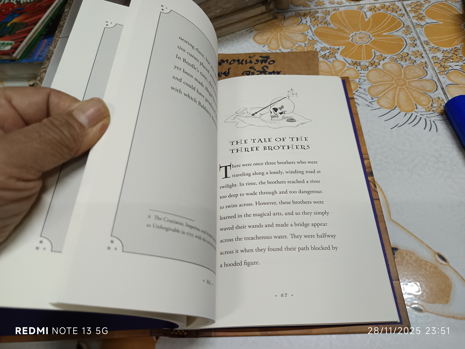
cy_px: 174
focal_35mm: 24
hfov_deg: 71.6
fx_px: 322
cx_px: 232
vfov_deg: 56.8
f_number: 1.7
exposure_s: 1/33.3
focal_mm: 5.31
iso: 843
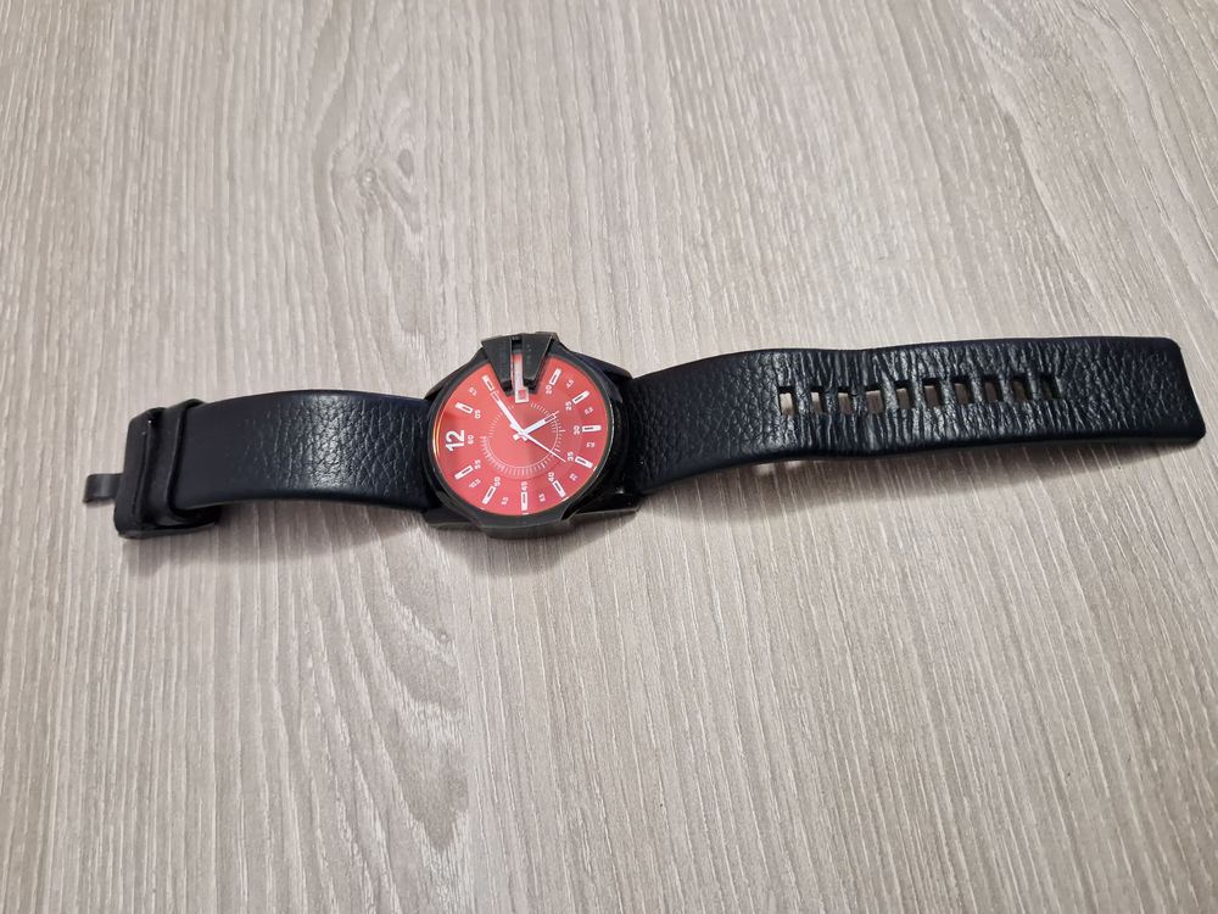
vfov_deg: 58.9
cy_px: 457
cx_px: 609
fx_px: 809
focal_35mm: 23
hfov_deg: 73.9
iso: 100
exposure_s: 1/60
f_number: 1.8
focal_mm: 5.4
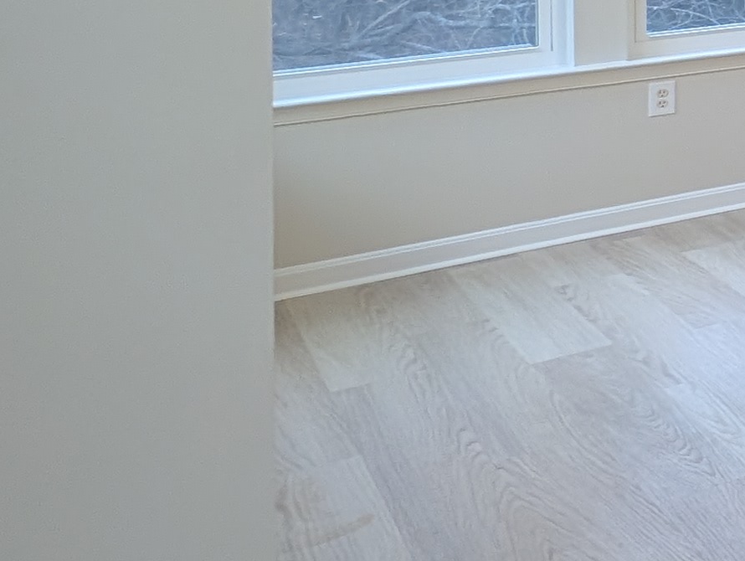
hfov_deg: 16.3
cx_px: 1693
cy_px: -175
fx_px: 1185
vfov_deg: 23.4
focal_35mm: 55
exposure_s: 1/24
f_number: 1.95
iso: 70
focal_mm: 2.23
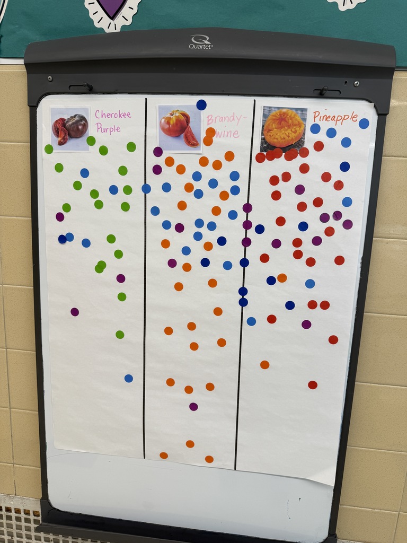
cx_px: 204
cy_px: 272
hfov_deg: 56.8
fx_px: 376
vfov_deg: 71.6
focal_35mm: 24
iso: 64
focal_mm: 6.76
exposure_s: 1/121
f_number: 1.78
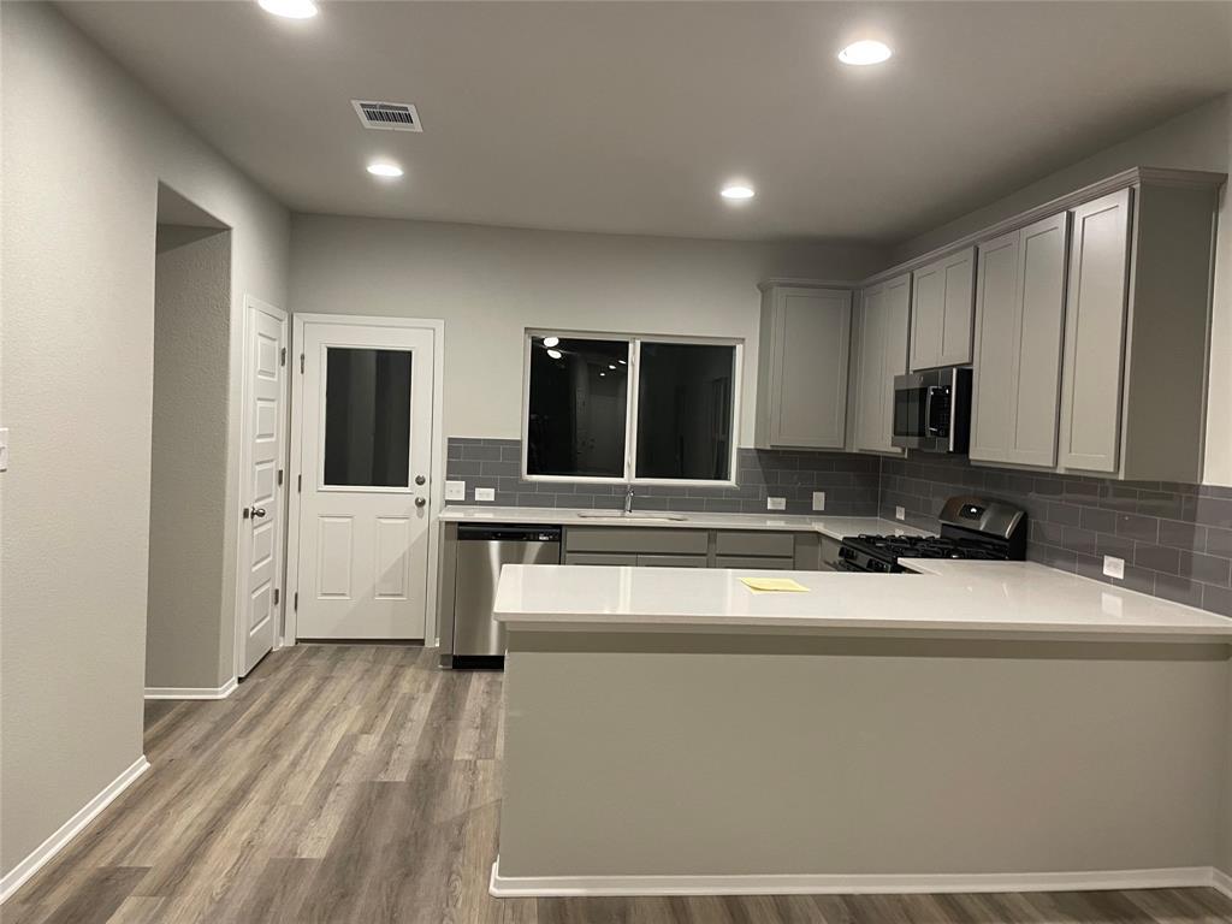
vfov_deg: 53.1
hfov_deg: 67.3
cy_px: 462
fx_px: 925
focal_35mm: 26
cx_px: 616
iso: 200
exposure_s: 1/60
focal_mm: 4.2
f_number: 1.6
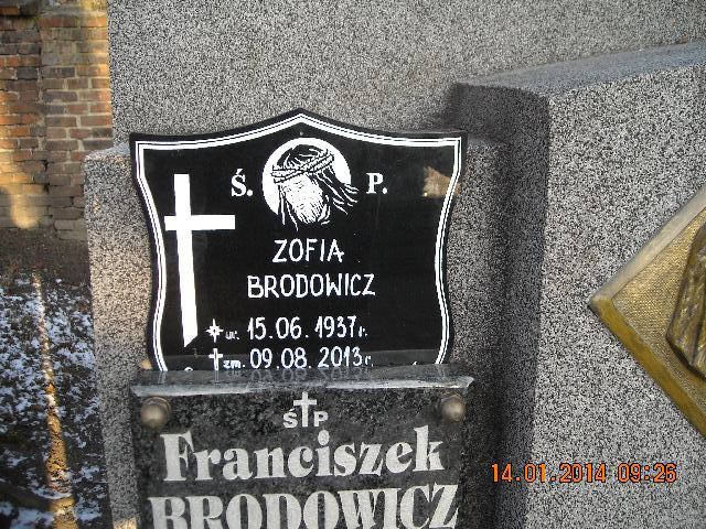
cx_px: 353
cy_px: 264
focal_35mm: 35
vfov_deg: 40.7
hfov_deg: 52.6
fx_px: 714
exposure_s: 1/184
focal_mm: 5.7
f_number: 2.8
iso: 135
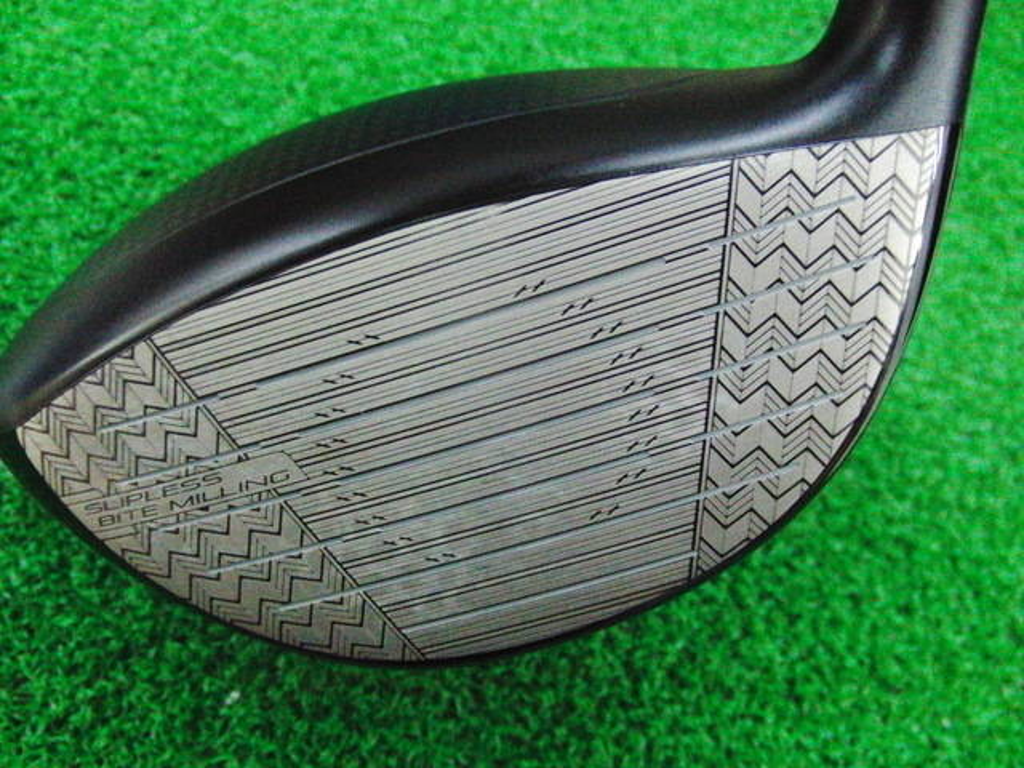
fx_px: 1095
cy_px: 384
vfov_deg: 38.7
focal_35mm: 37
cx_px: 512
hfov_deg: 50.1
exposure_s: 1/160
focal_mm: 6.42
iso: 3200
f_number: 3.6
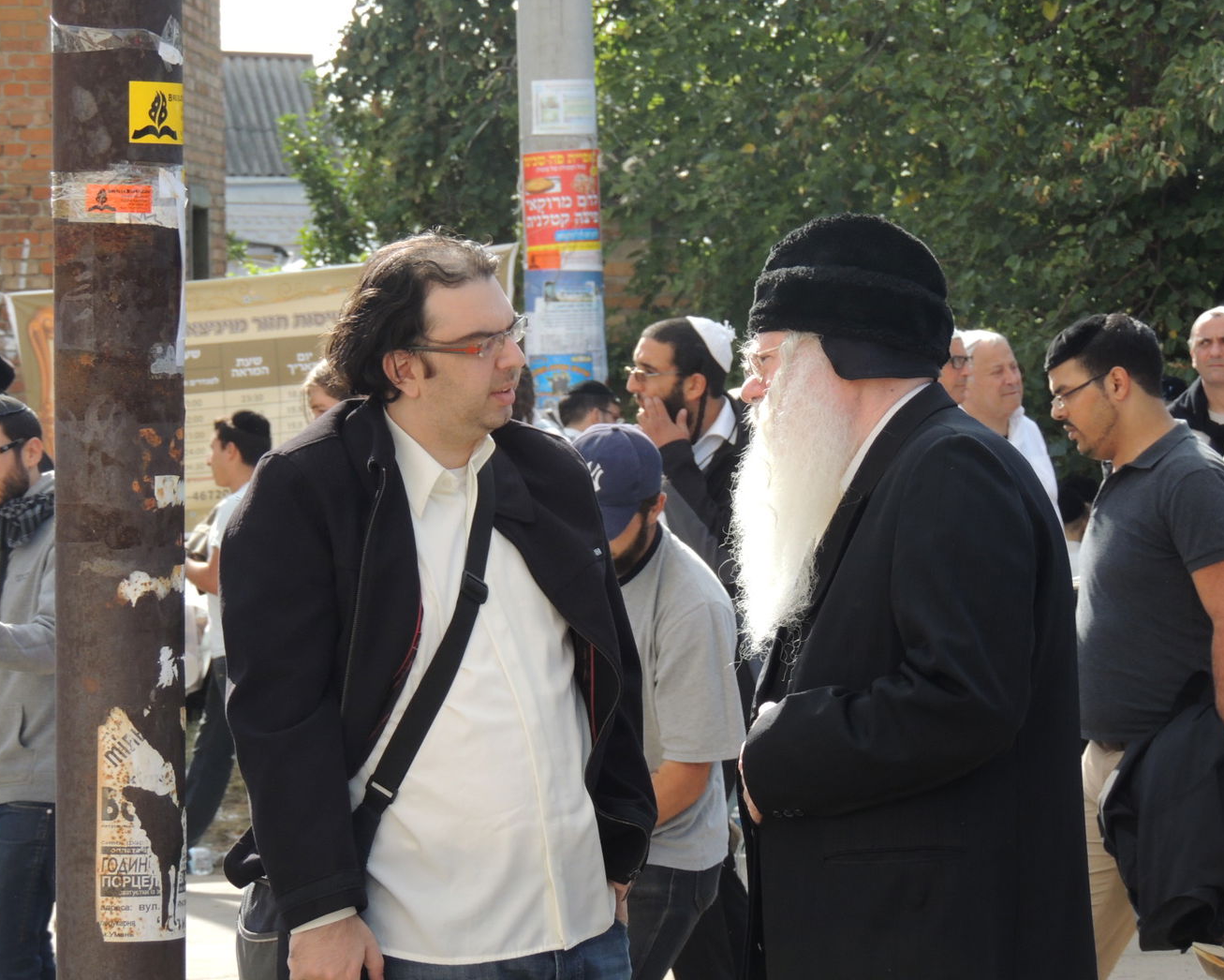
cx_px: 582
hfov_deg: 11.9
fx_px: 5869
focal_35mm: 162
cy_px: 490
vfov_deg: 9.5
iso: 200
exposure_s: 1/500
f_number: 4.4
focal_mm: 27.6
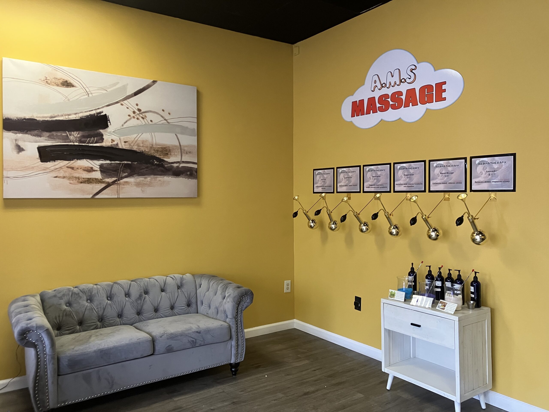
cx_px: 274
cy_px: 206
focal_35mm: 28
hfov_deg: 63.4
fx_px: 444
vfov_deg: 49.7
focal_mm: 3.99
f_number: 1.8
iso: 250
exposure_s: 1/60
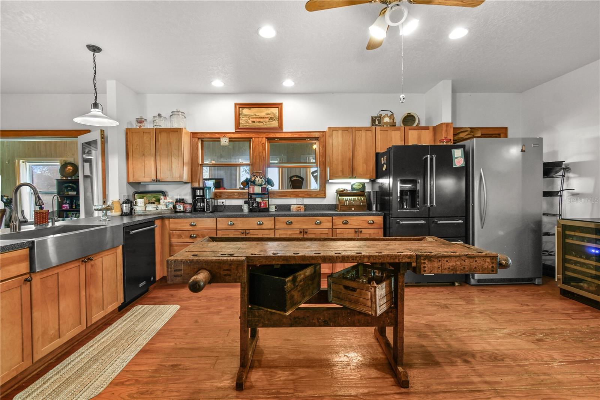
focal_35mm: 15
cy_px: 200
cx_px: 300
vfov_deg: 77.3
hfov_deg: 100.4
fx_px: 250
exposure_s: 1/4
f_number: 7.1
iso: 100
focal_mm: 10
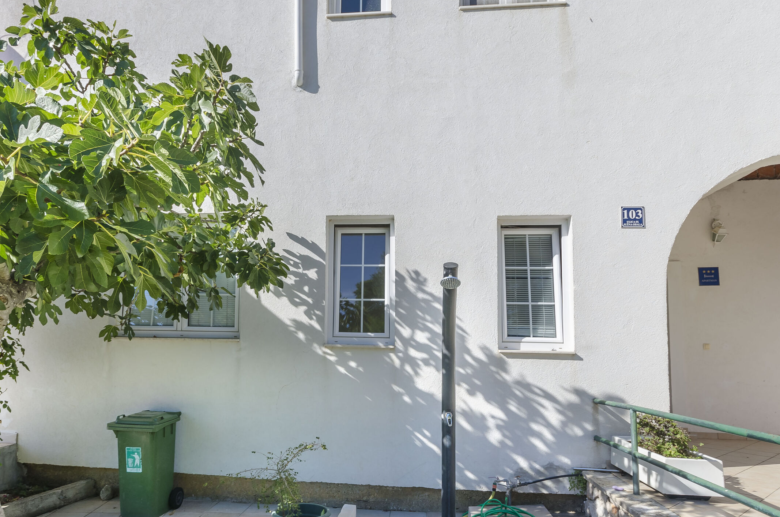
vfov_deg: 57.5
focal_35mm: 22
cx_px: 363
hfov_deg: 79.5
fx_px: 468
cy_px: 299
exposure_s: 1/200
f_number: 9
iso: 100
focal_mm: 11
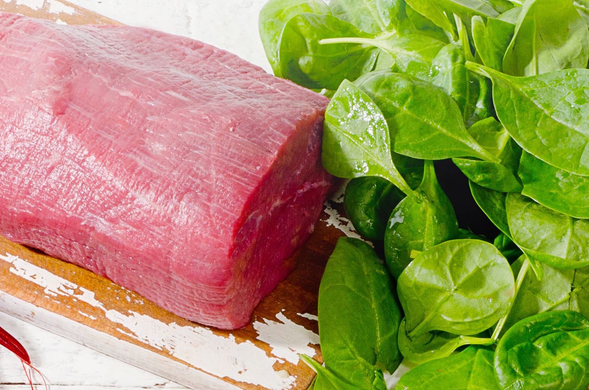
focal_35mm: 274
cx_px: 59
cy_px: 604
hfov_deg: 7.5
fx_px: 4473
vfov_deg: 4.9
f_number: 13
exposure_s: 1/200
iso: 100
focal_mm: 50
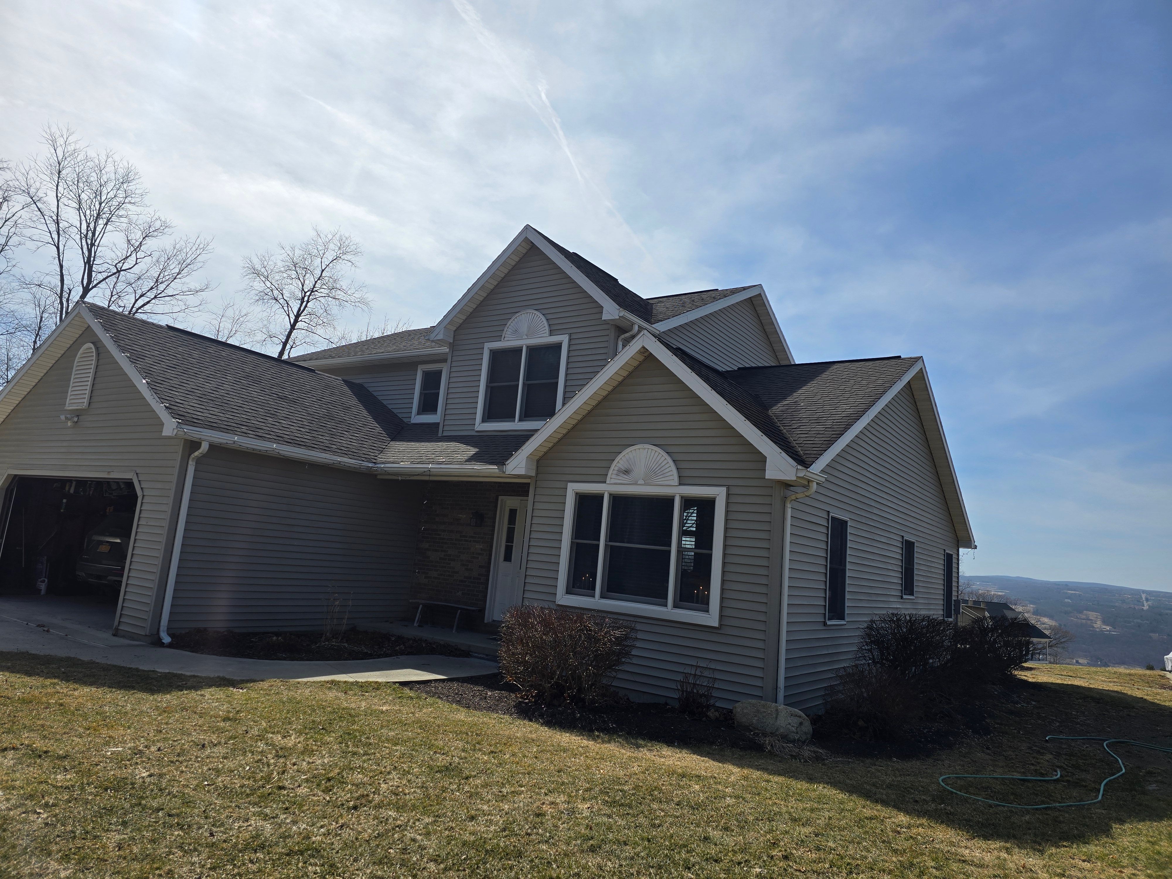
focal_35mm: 23
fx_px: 779
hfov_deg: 73.9
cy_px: 440
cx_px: 586
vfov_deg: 58.9
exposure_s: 1/1461
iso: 12
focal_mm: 6.3
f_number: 1.7
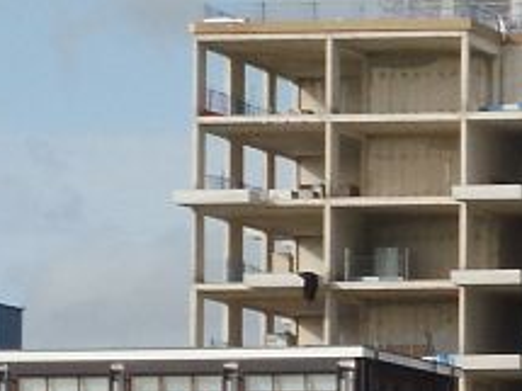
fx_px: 6903
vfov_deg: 3.2
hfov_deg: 4.3
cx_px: 1020
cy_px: 112
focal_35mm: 458
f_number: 7.1
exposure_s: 1/320
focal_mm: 17.1
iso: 100
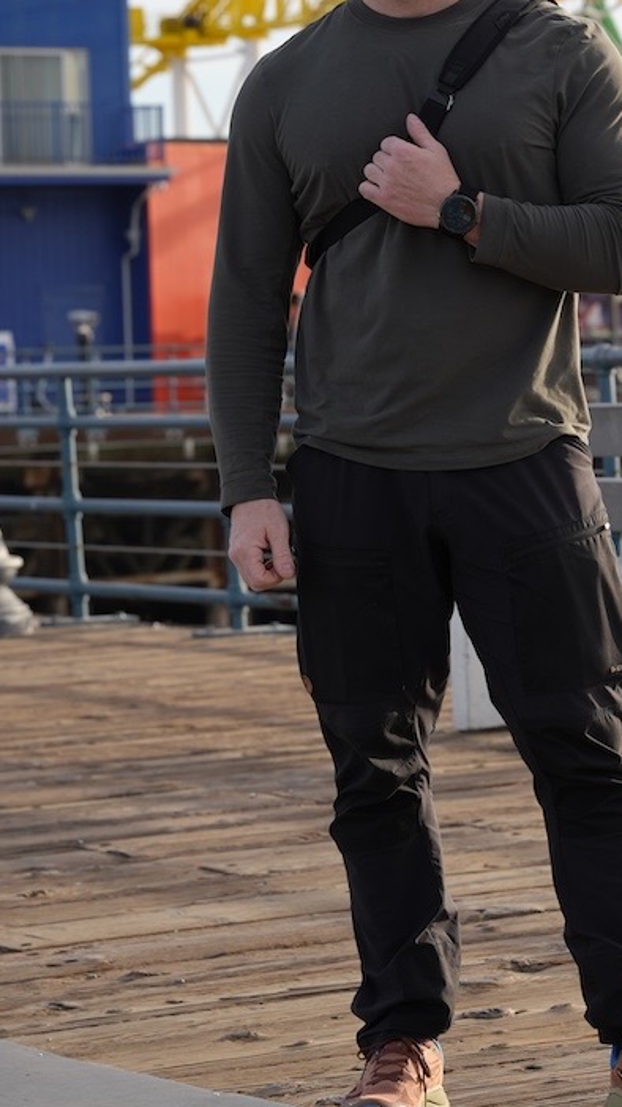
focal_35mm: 148
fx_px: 4349
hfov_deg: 8.1
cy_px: 322
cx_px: 650
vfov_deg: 14.5
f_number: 4.5
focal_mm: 66.1
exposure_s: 1/500
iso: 100
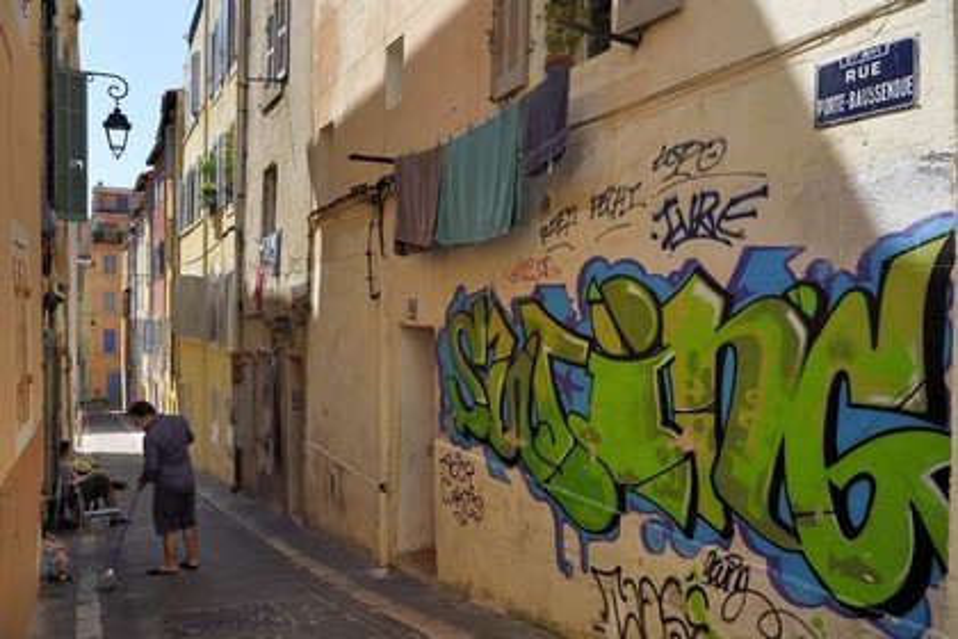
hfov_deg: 63.7
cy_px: 320
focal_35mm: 29
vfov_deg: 45.0
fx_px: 772
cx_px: 479
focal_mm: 29
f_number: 9
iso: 200
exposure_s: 1/320
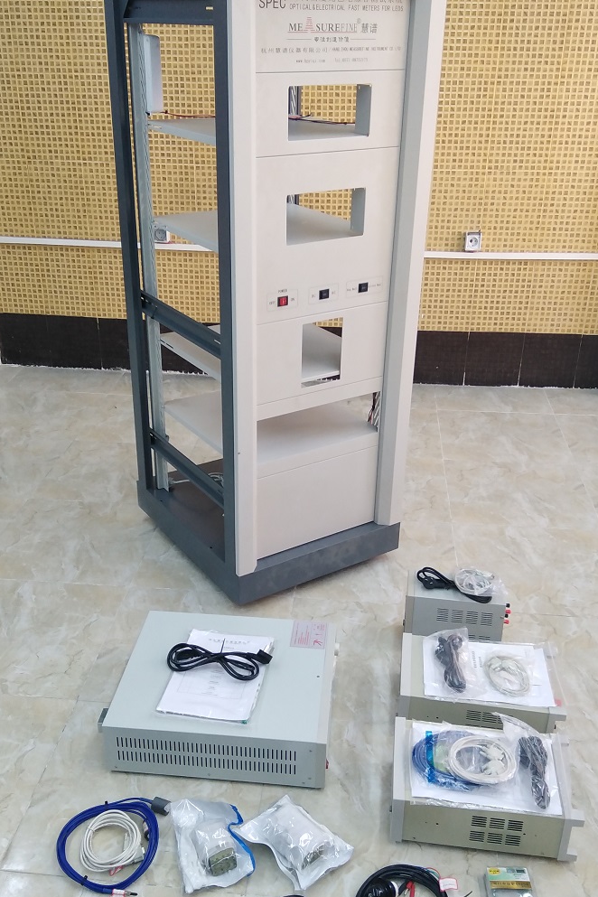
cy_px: 470
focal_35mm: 34
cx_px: 285
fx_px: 847
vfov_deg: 55.8
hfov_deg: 38.9
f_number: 1.8
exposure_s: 1/60
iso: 143
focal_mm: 3.59
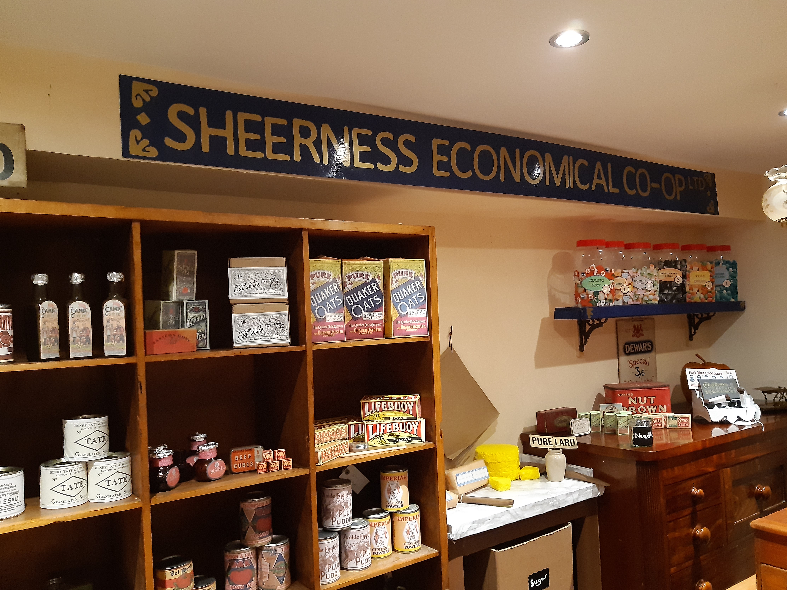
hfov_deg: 65.3
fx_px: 614
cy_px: 301
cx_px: 400
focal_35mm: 27
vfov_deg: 51.4
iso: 500
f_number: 1.7
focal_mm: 3.92
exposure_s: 1/25
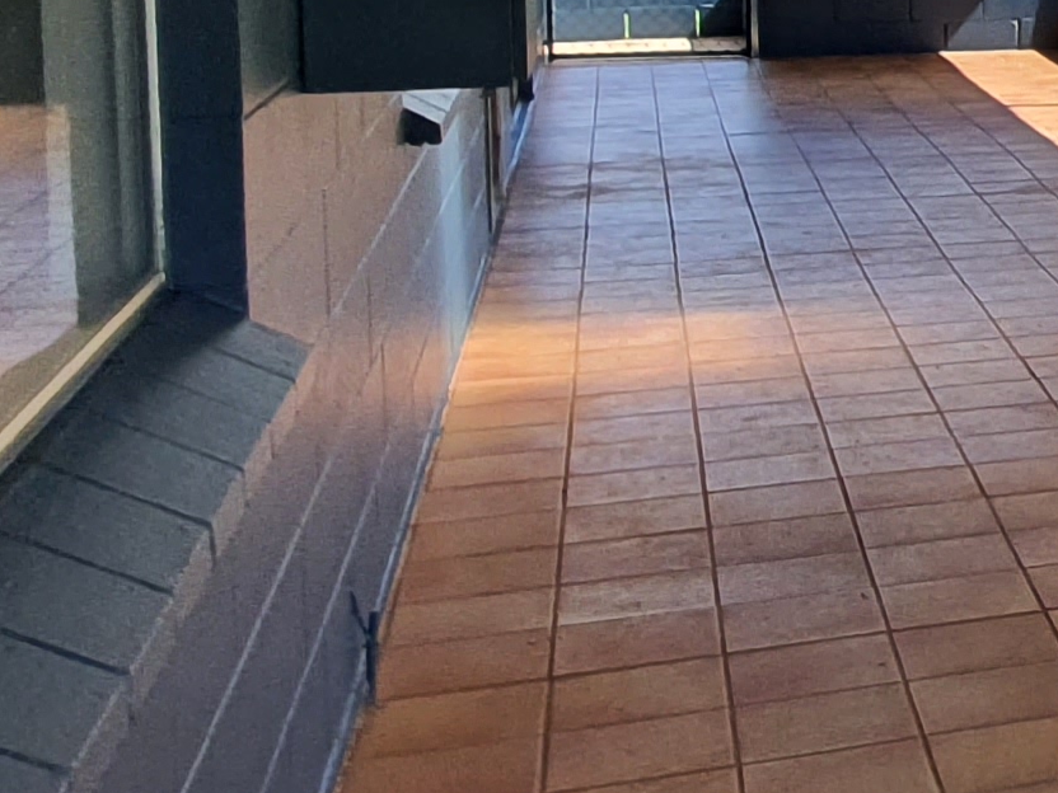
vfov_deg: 19.8
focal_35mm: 72
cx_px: 1829
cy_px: -4
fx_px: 2201
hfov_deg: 20.4
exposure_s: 1/509
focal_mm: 1.8
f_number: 2.2
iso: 50
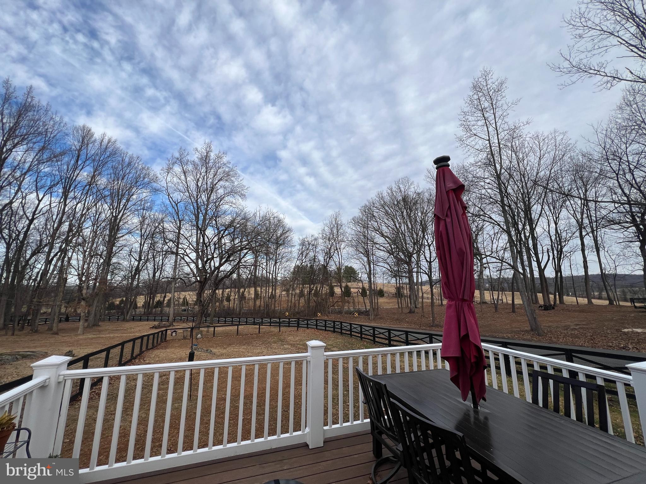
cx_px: 323
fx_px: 243
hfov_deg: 106.2
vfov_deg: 89.9
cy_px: 242
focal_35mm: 13
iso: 32
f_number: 1.8
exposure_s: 1/978
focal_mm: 1.57
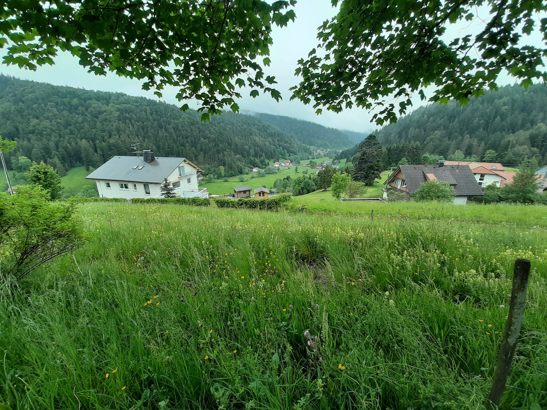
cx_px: 274
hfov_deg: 106.2
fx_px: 205
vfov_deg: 89.9
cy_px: 205
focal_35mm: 13
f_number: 2.2
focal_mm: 1.42
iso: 40
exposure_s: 1/124
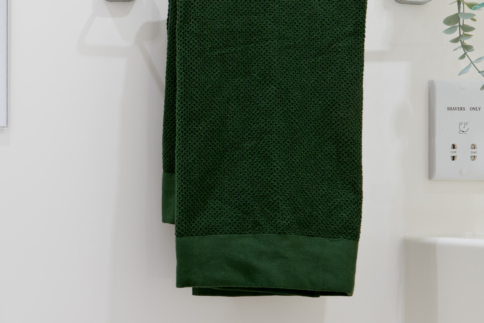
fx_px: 861
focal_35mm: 64
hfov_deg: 28.7
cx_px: -40
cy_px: 210
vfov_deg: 21.2
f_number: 8
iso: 100
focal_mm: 24
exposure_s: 1/2
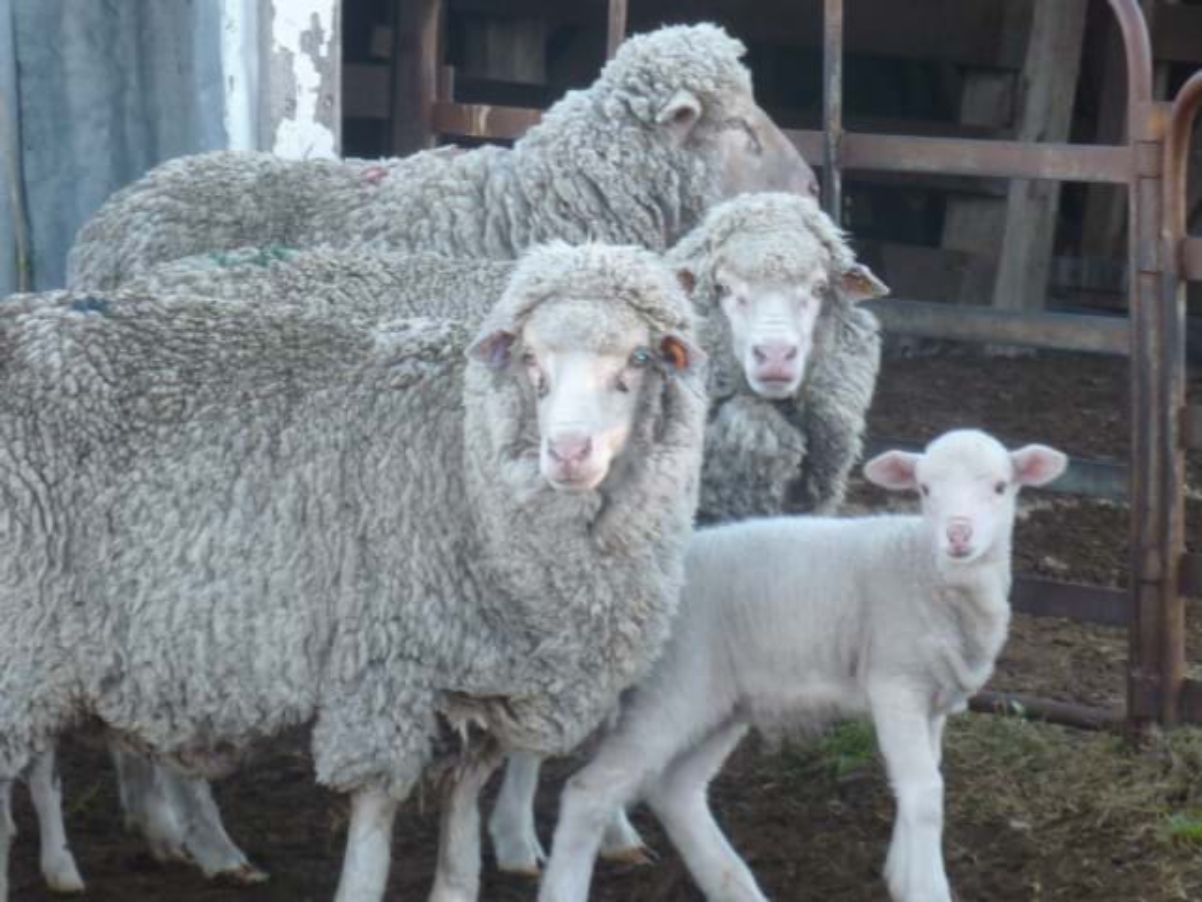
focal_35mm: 305
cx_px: 601
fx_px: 10591
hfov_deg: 6.5
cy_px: 451
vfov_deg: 4.9
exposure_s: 1/25
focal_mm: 27.8
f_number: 4.5
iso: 100
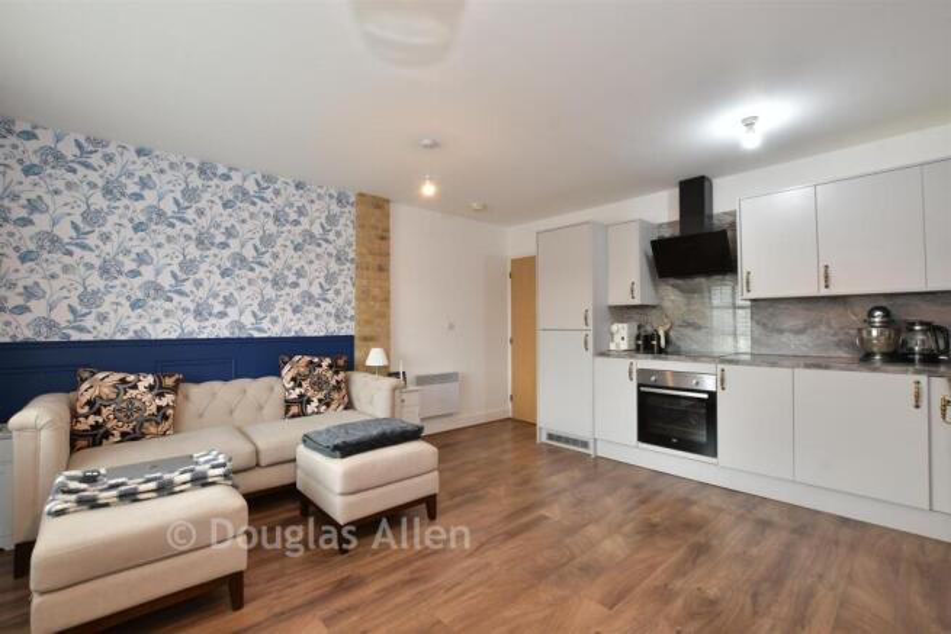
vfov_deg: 77.4
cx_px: 476
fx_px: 396
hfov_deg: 100.4
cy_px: 317
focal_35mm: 15
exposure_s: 1/1.6
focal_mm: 10
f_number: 8
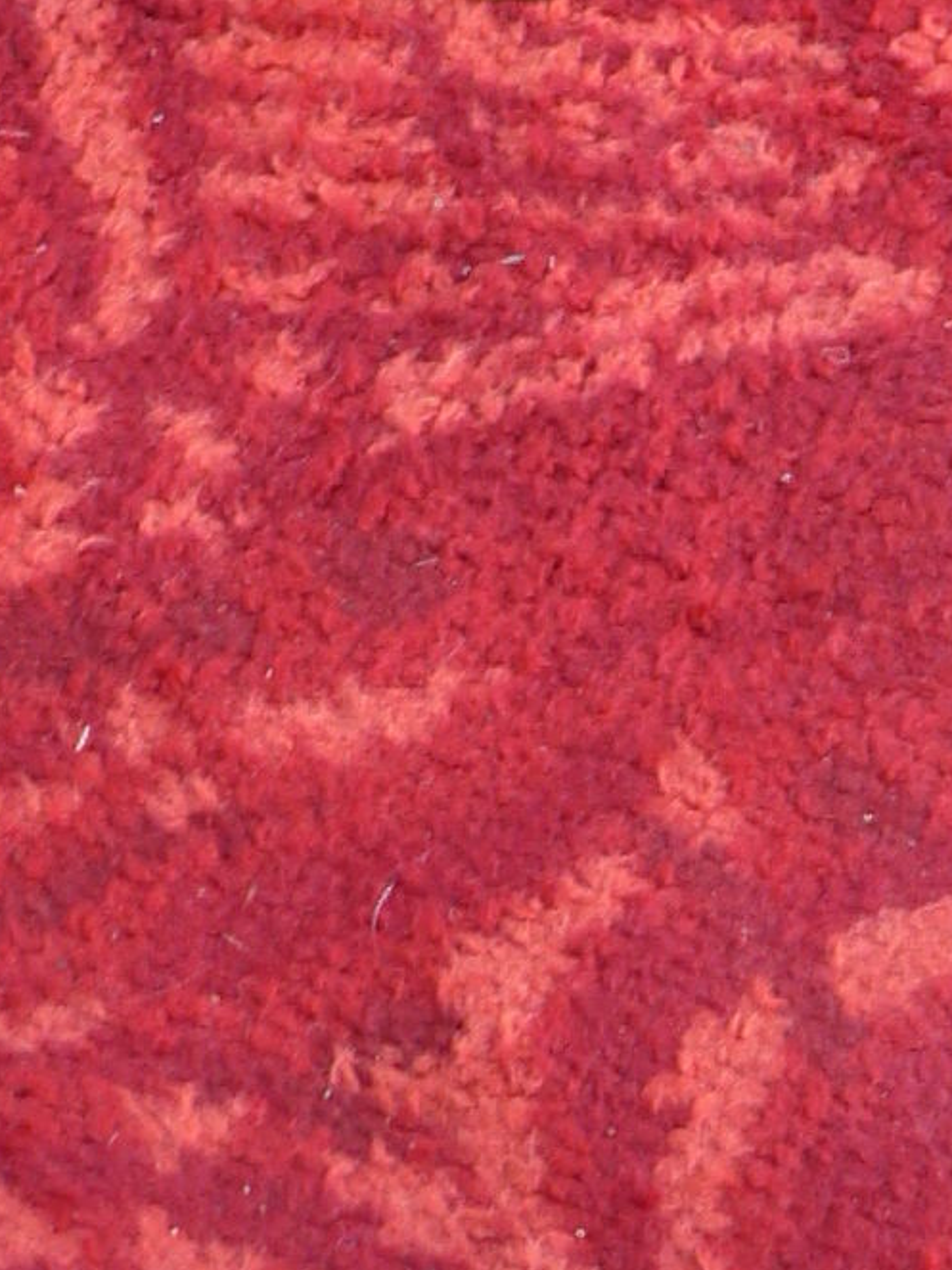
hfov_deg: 10.6
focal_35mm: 139
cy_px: -372
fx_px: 5099
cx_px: 971
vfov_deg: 13.7
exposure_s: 1/40
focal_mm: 6
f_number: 2.8
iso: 80
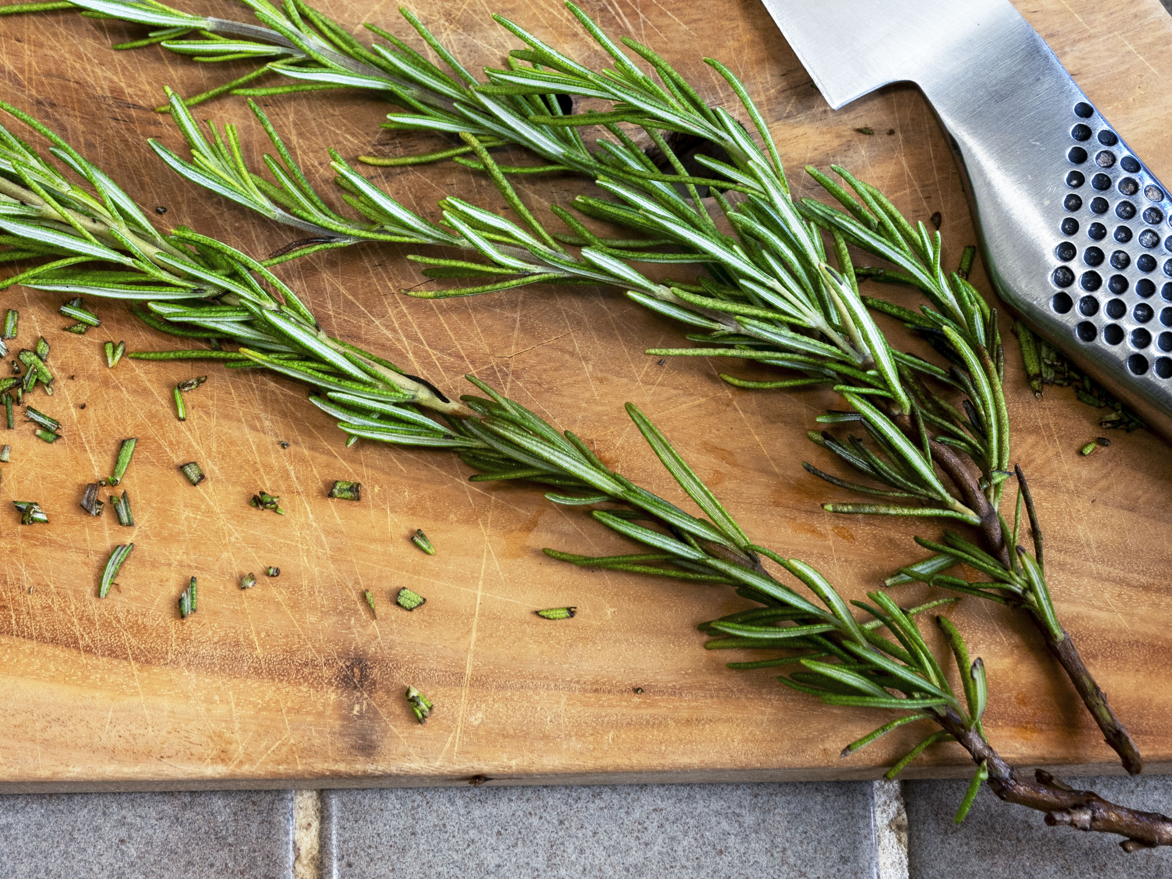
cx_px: 369
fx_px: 3047
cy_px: -88
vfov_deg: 16.0
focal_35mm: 90
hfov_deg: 21.7
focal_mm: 36
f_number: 9
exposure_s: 1/8
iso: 200
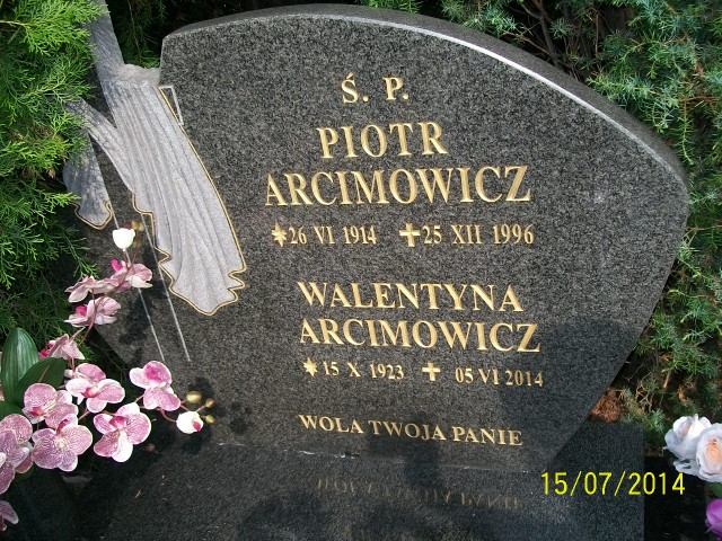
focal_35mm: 36
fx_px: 751
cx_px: 361
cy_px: 270
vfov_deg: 39.7
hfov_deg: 51.4
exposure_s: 1/500
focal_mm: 6
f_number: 2.7
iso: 80
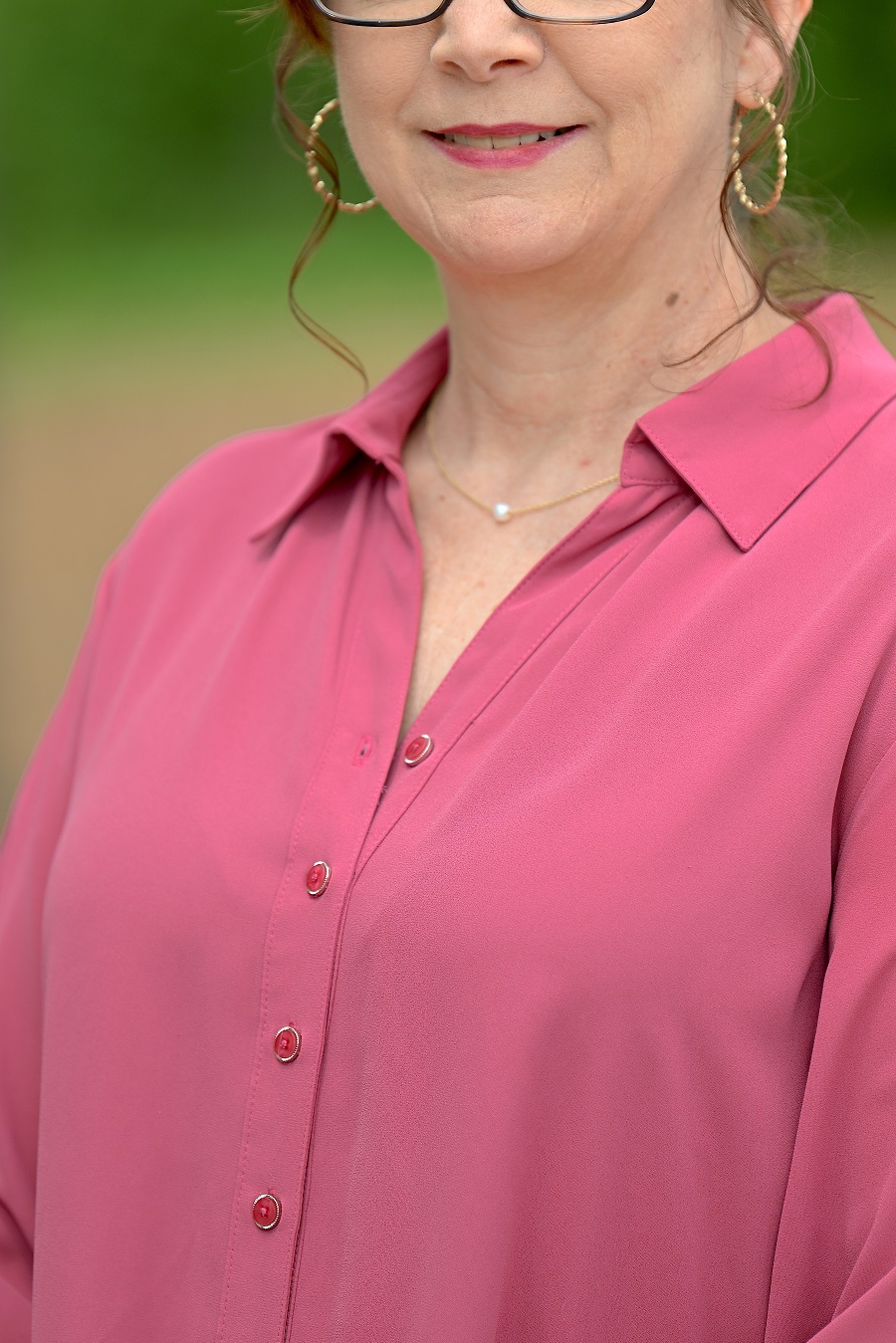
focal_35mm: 283
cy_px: 483
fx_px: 10559
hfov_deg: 4.9
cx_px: 585
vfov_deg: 7.3
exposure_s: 1/250
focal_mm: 185
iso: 80
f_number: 2.8
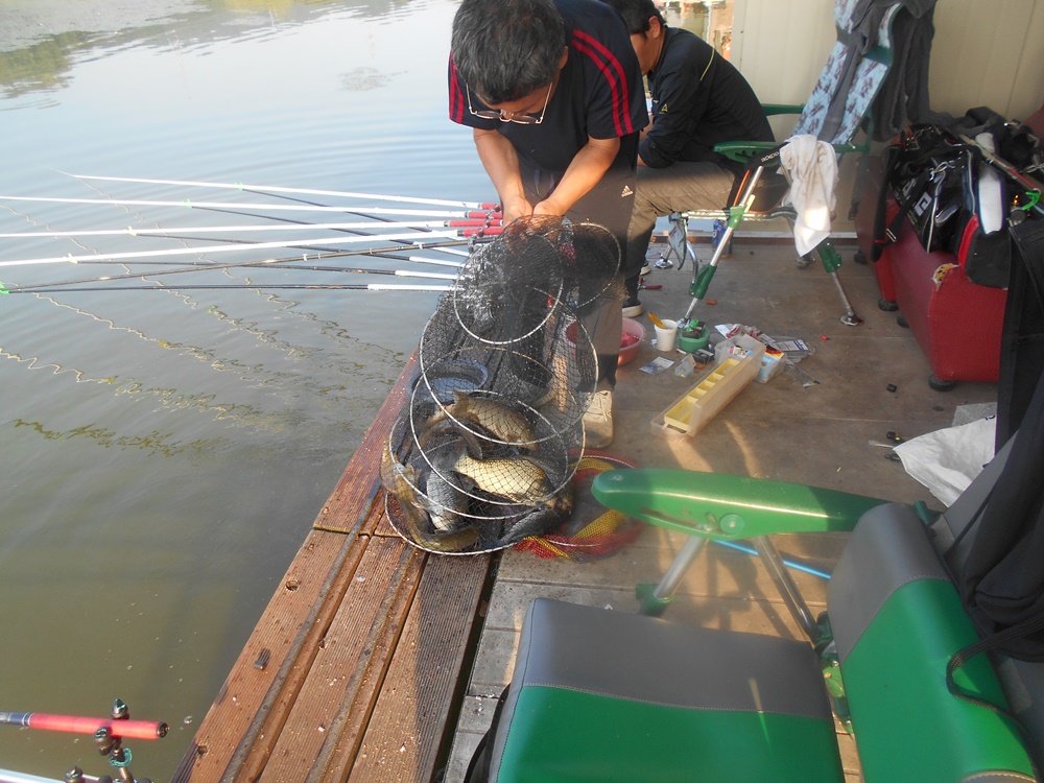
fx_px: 784
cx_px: 522
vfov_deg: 53.1
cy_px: 392
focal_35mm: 26
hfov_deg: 67.3
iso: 80
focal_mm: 4.6
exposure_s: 1/160
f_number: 3.2
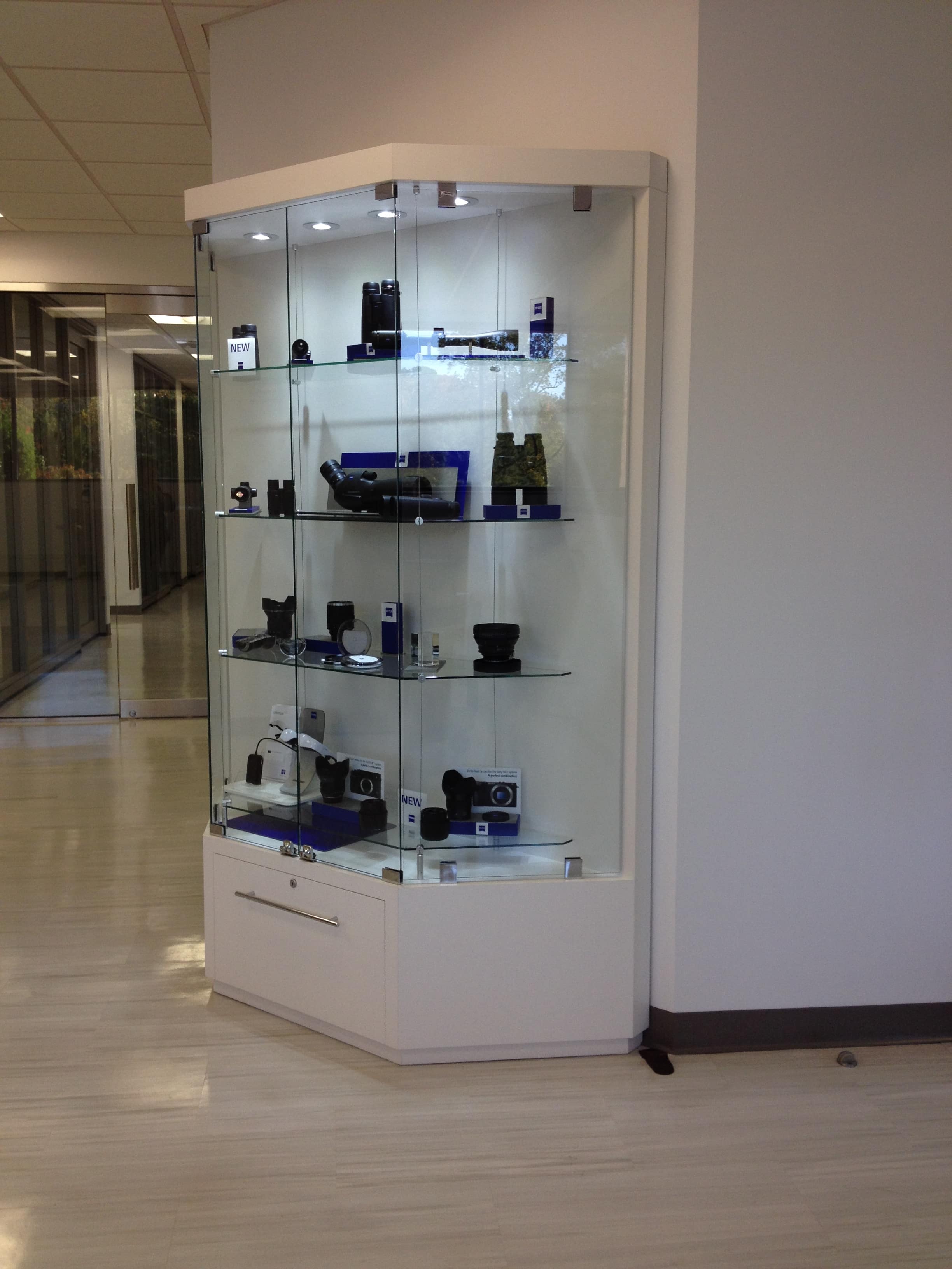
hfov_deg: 40.7
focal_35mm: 35
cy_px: 634
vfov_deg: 52.6
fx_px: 1283
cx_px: 476
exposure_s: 1/120
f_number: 2.4
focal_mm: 4.28
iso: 50
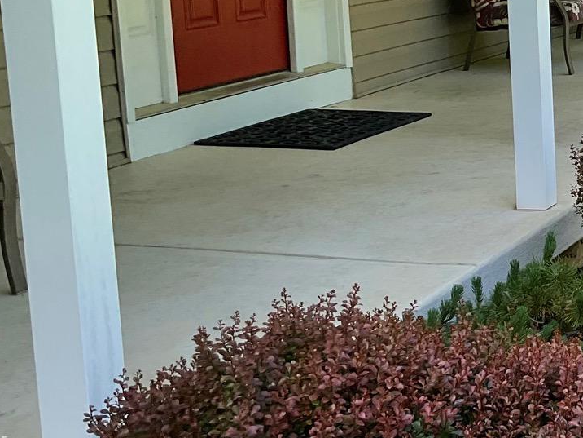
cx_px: 800
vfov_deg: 17.7
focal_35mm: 83
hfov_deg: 21.0
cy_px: 99
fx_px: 1398
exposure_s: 1/362
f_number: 1.8
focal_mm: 3
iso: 16
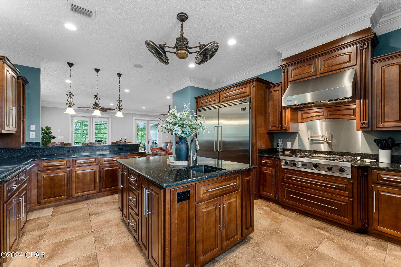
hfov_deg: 104.3
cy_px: 134
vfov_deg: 81.2
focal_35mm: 14
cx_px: 200
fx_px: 156
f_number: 8
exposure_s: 1/6
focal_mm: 14
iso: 400
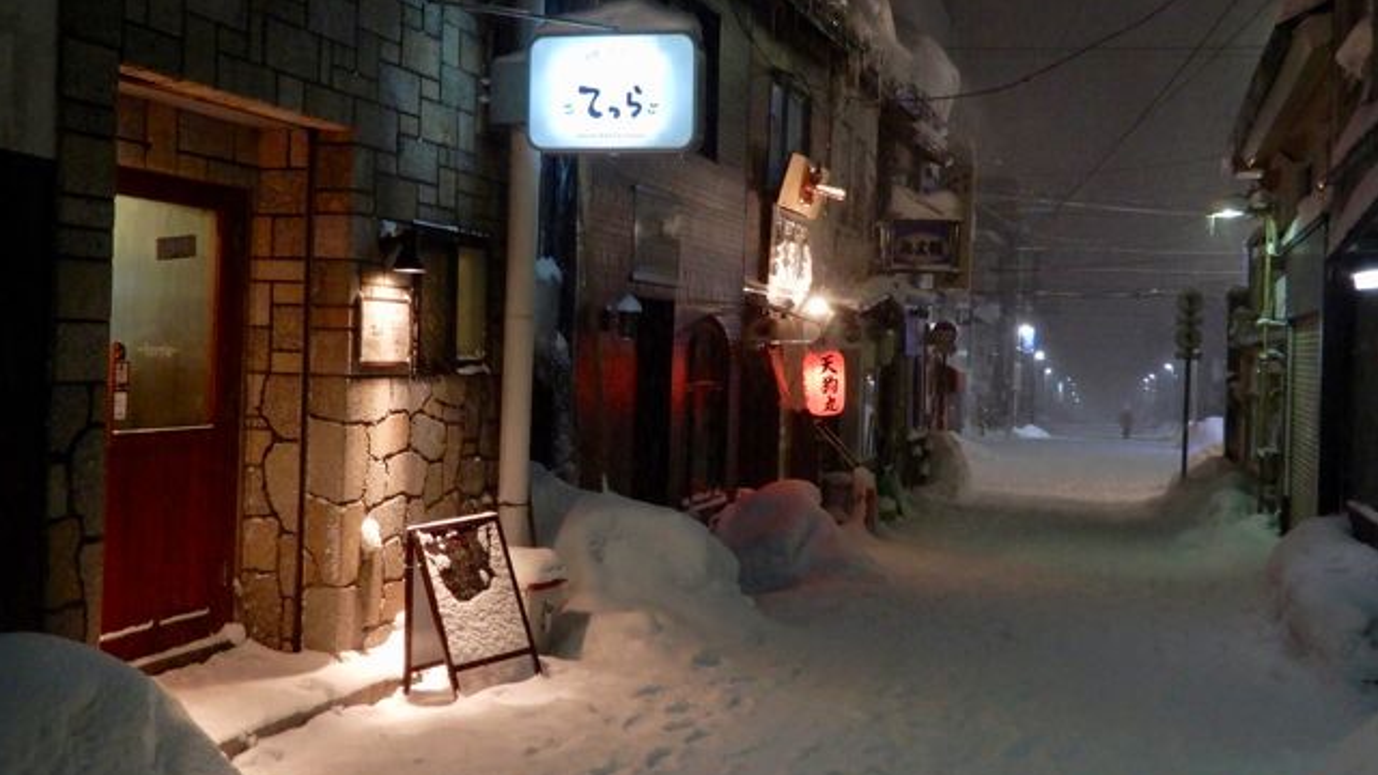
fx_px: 1535
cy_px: 330
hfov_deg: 48.4
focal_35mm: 42
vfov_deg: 28.3
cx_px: 683
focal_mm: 6.8
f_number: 4
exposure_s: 1/25
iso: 400
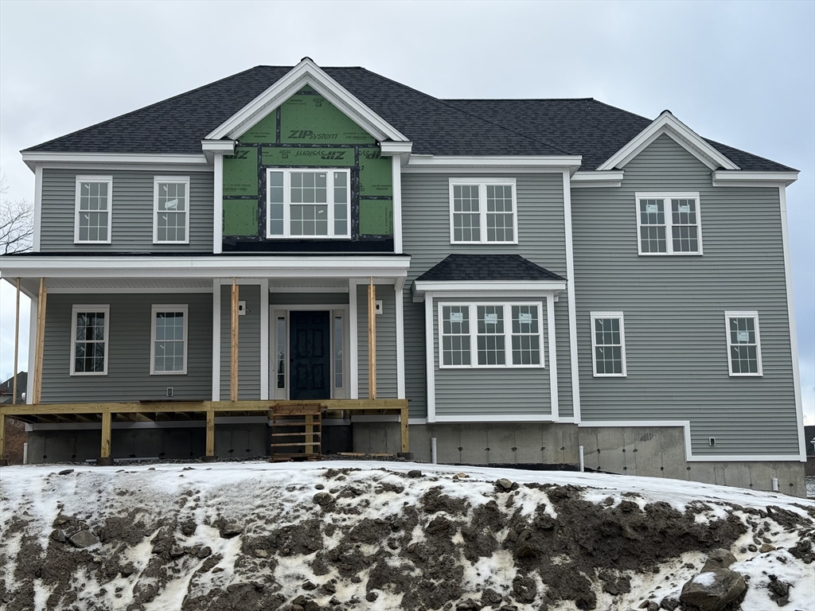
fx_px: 1130
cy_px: 306
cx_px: 408
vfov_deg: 30.3
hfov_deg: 39.7
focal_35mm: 48
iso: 64
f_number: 1.78
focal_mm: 6.76
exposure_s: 1/1715
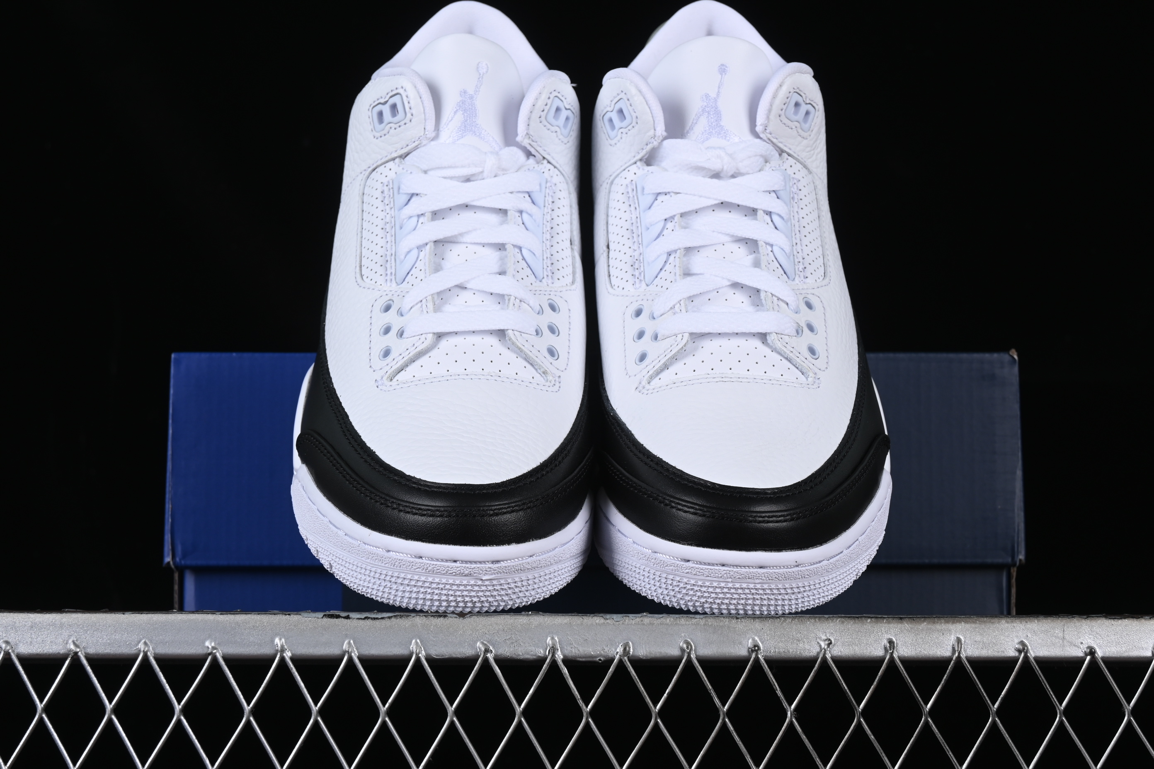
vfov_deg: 18.2
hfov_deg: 27.0
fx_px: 2404
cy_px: 384
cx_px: 577
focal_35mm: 75
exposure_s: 1/100
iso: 160
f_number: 9
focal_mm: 50
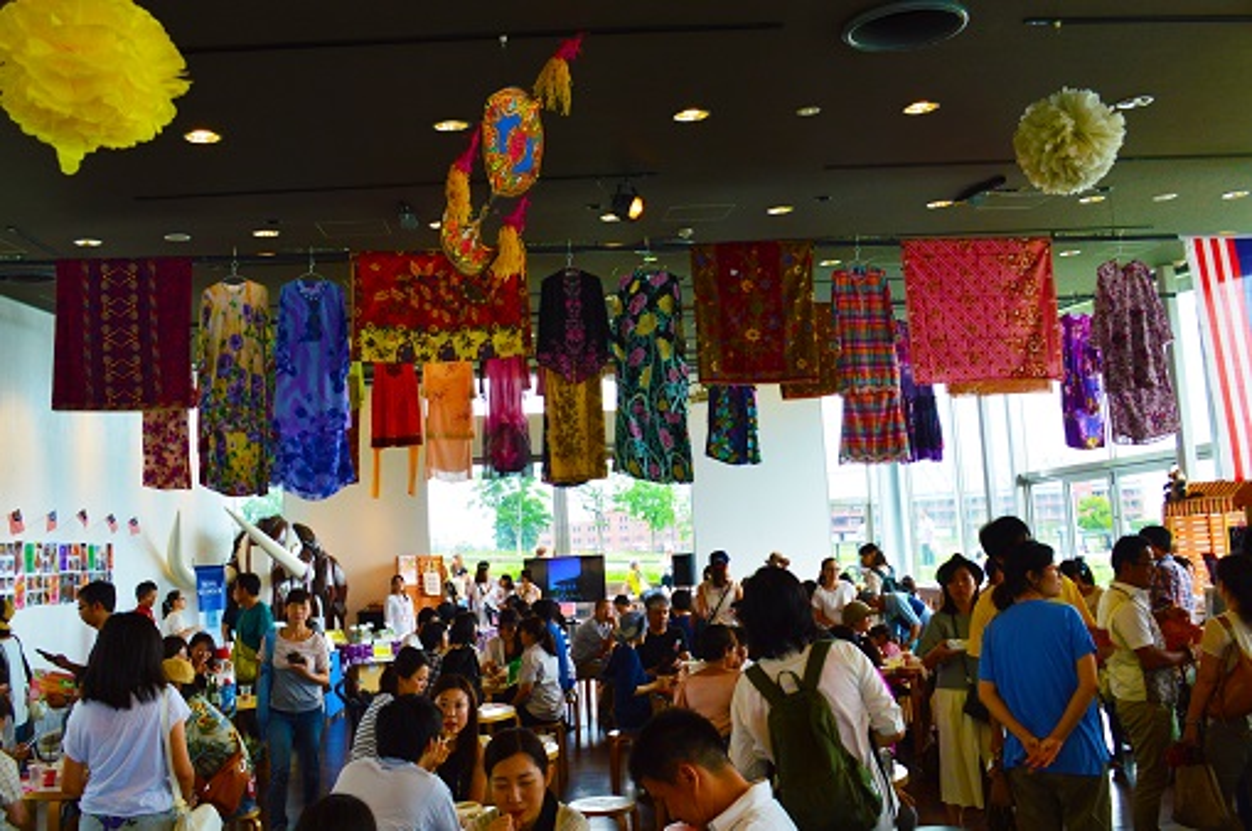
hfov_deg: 57.3
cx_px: 626
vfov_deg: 39.9
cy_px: 416
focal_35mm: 33
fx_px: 1146
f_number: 8
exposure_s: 1/80
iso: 400
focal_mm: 22
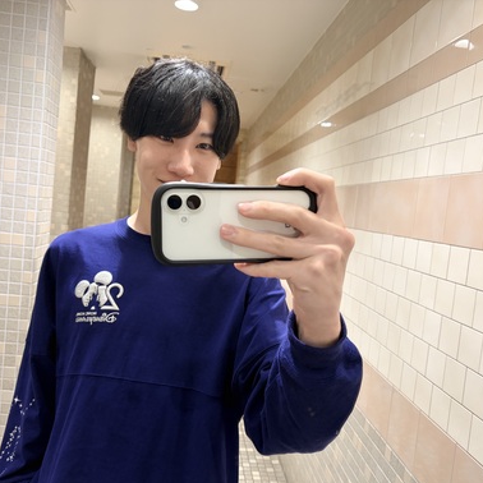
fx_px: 489
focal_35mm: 31
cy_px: 243
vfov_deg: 52.5
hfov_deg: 52.5
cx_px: 243
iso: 200
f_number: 1.6
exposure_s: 1/59
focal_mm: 5.96
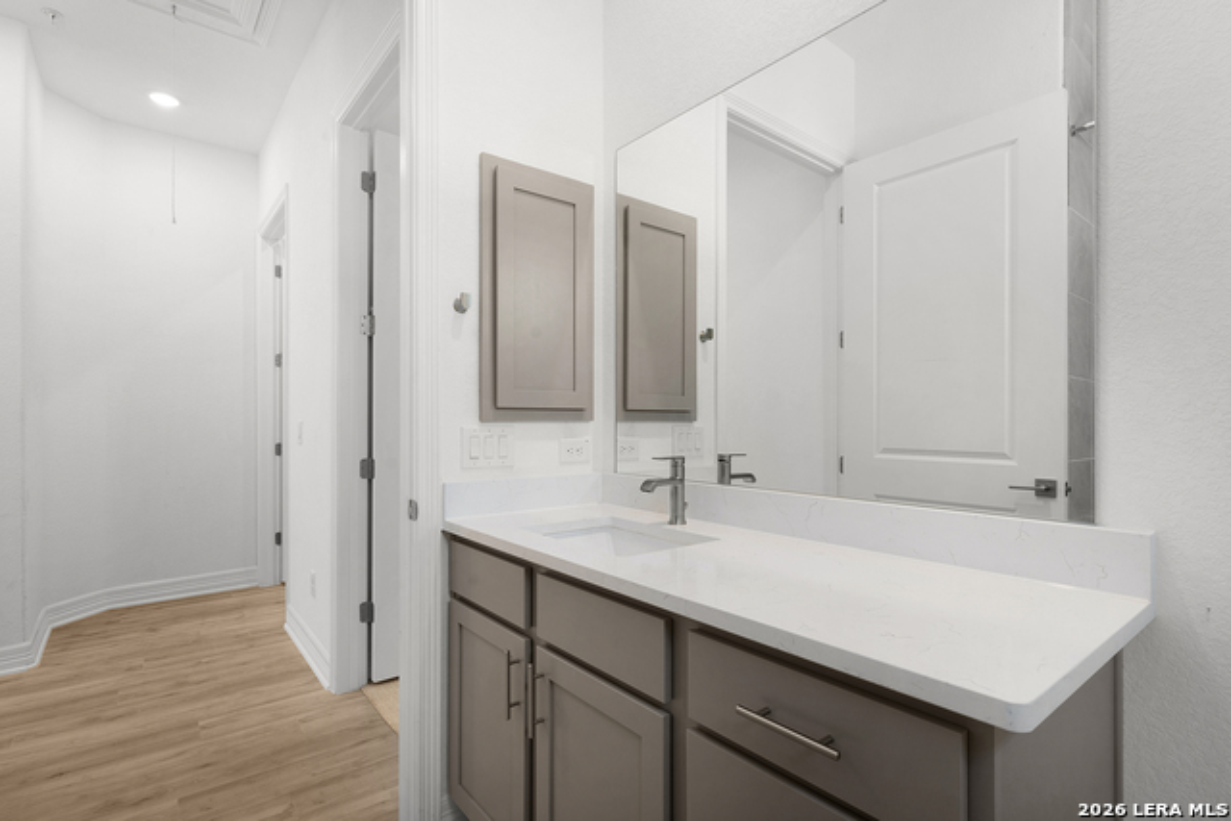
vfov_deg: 70.5
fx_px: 581
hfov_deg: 93.3
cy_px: 410
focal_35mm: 17
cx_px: 616
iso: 100
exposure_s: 1/6
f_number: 9
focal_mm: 17
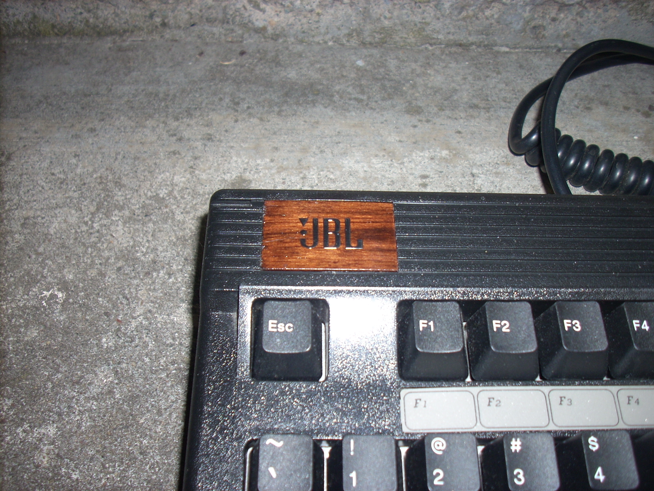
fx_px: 699
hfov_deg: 50.1
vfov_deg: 38.7
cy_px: 246
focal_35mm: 37
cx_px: 327
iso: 64
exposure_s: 1/60
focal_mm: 6.2
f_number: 5.6
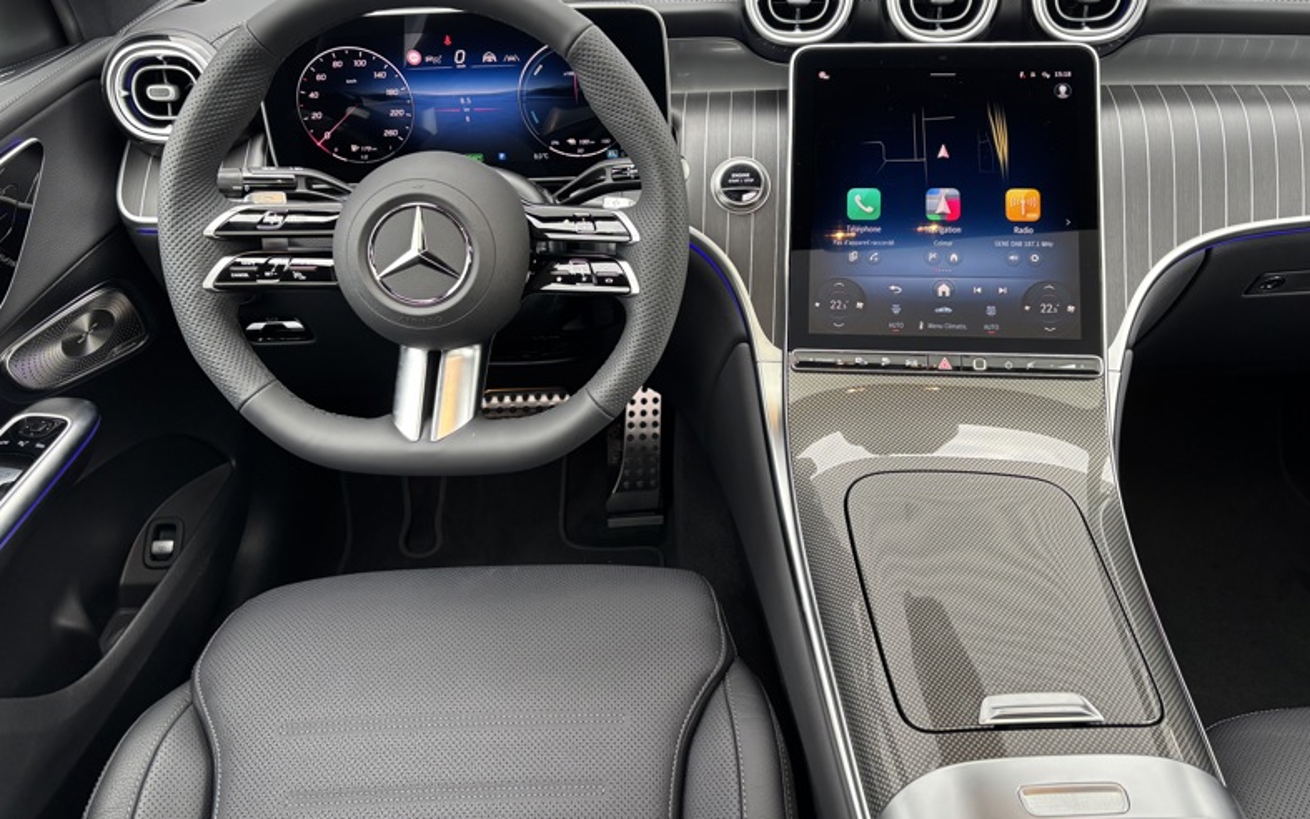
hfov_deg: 66.5
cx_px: 664
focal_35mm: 28
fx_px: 1000
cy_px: 331
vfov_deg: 44.3
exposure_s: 1/112
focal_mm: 5.96
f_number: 1.6
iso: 125
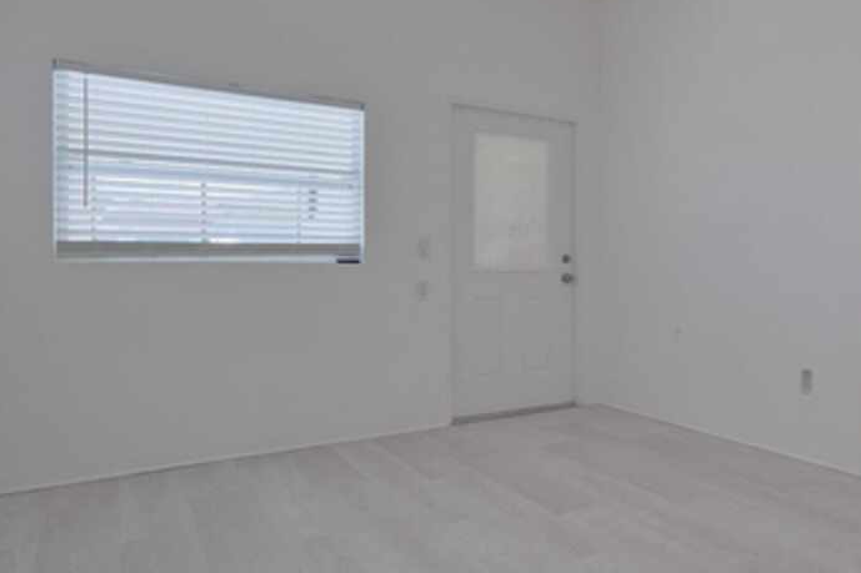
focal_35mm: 26
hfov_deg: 63.0
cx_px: 699
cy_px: 276
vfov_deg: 49.5
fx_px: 622
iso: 640
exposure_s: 1/40
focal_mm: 9.6
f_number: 5.6
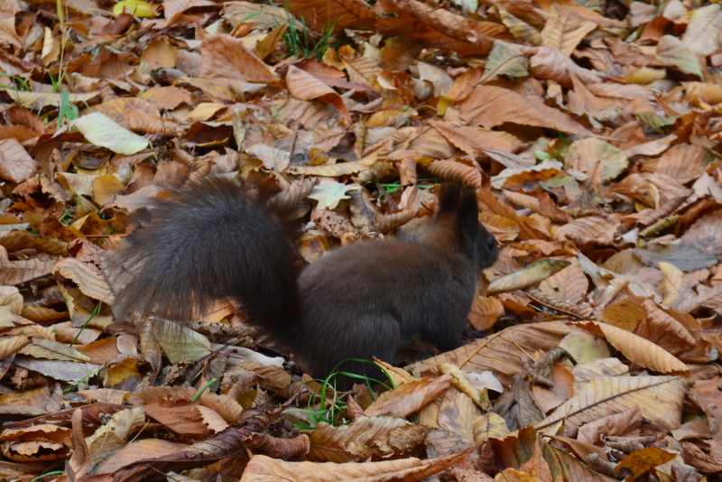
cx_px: 361
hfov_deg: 24.6
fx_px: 1655
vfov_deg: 16.6
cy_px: 241
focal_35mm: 82
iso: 560
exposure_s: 1/60
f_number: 8
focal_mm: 55
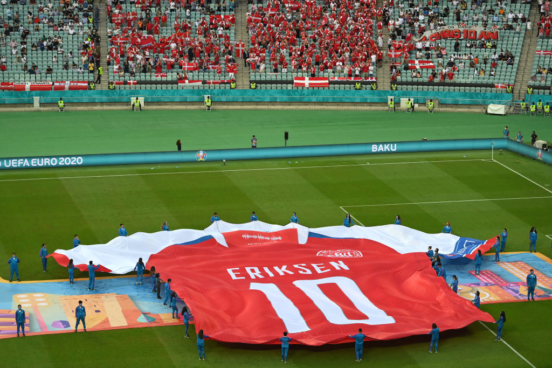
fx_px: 1840
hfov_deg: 17.1
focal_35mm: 120
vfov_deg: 11.4
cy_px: 184
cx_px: 276
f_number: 2.8
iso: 800
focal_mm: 120
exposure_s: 1/2000
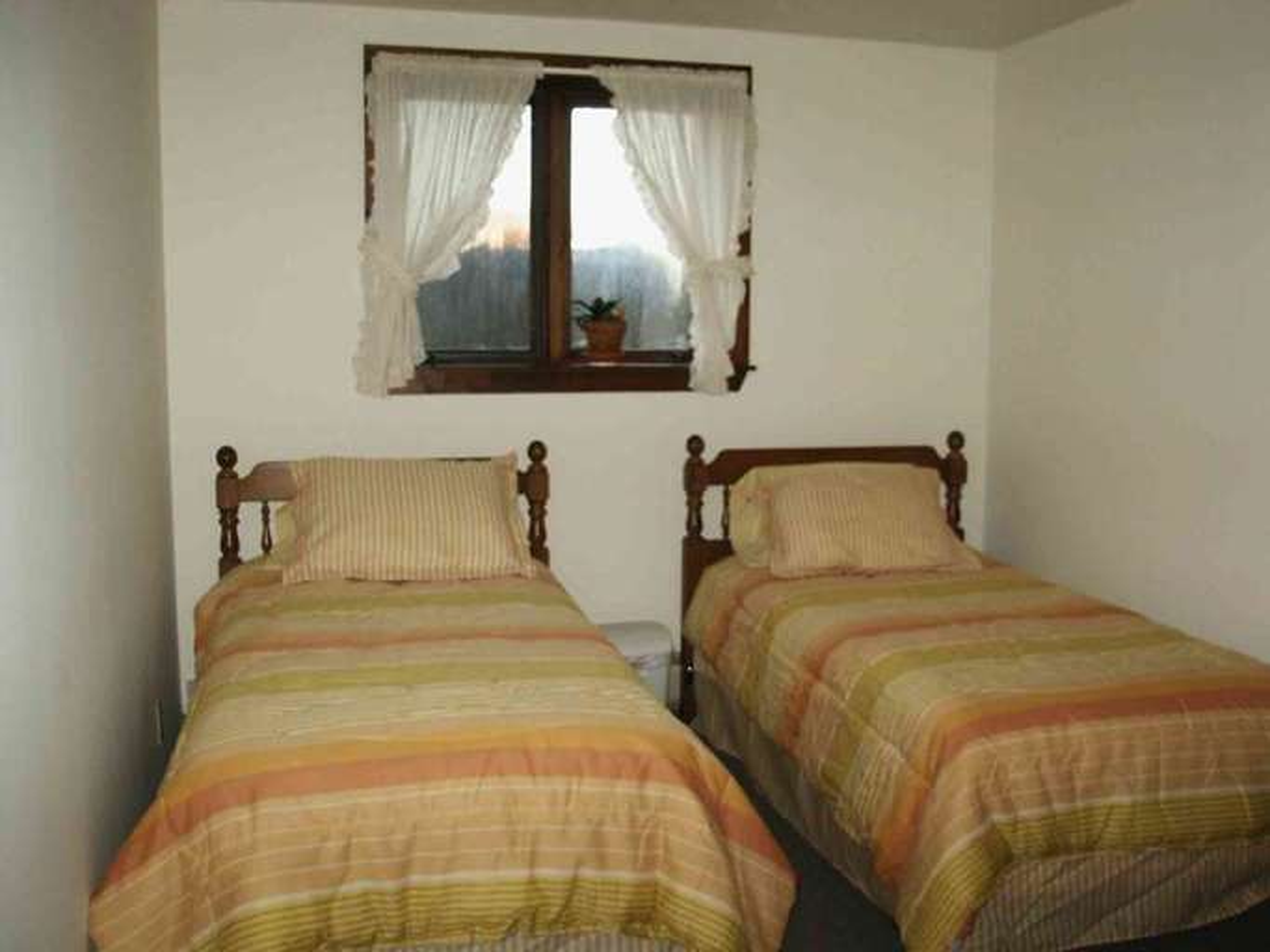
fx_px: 1284
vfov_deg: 40.7
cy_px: 476
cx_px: 635
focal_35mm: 35
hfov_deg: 52.6
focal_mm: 7.18
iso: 200
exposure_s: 1/45
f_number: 3
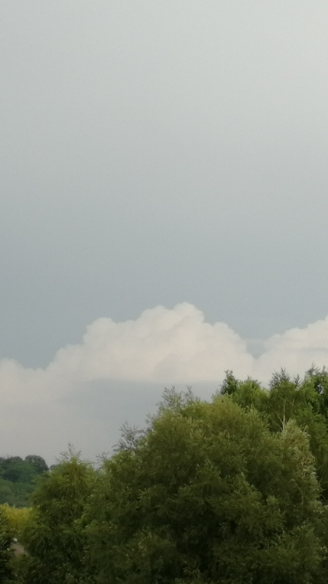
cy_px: 293
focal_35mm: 133
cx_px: 298
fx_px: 2057
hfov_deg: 9.1
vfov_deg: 16.1
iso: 50
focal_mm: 3.95
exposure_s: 1/325
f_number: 1.8
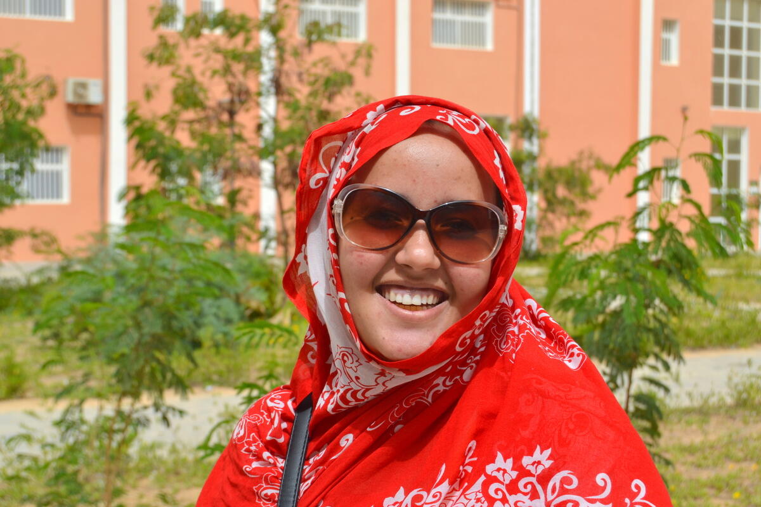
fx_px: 1744
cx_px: 380
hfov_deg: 24.6
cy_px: 254
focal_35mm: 82
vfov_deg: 16.6
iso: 100
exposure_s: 1/250
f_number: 8
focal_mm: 55
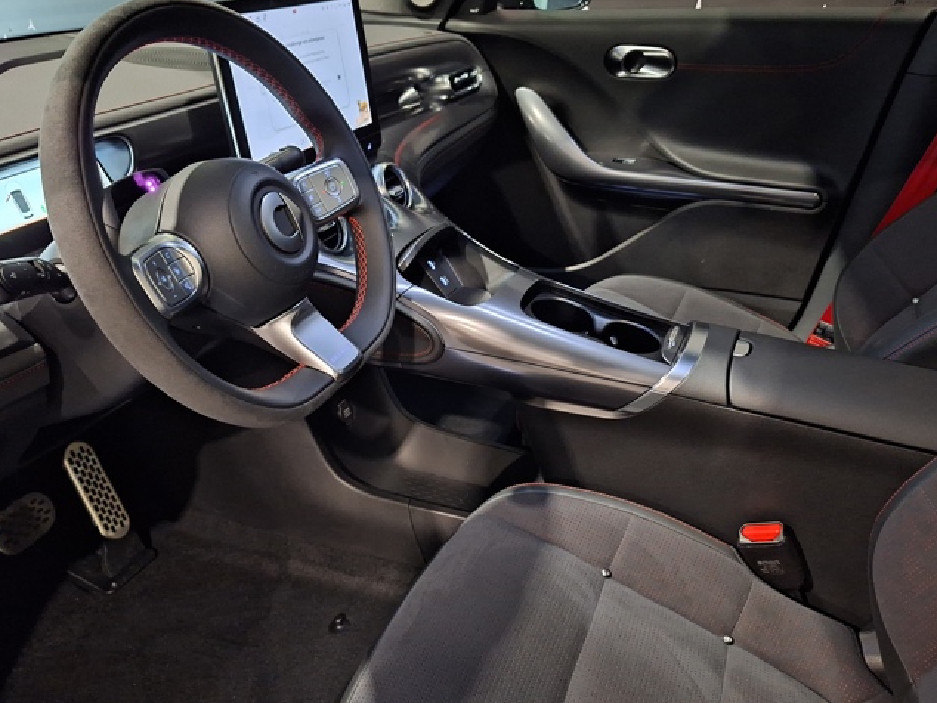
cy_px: 362
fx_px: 785
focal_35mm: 29
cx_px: 440
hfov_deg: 61.6
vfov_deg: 48.3
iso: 1250
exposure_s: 1/20
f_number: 1.8
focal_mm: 5.54
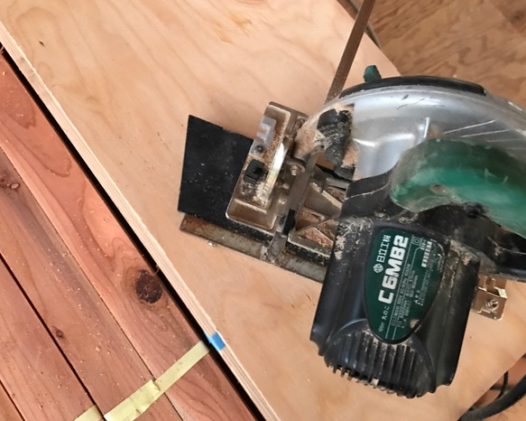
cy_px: 212
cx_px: 261
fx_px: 467
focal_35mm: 30
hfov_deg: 58.8
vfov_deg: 48.5
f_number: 1.8
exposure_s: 1/5
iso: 100
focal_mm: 3.99
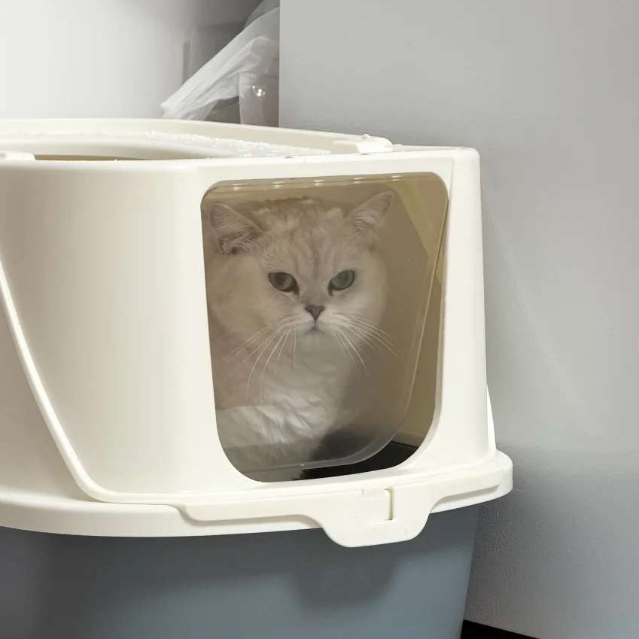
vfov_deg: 11.6
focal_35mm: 150
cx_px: 316
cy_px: 388
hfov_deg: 11.6
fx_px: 3133
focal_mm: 16.89
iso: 320
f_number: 2.8
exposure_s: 1/100
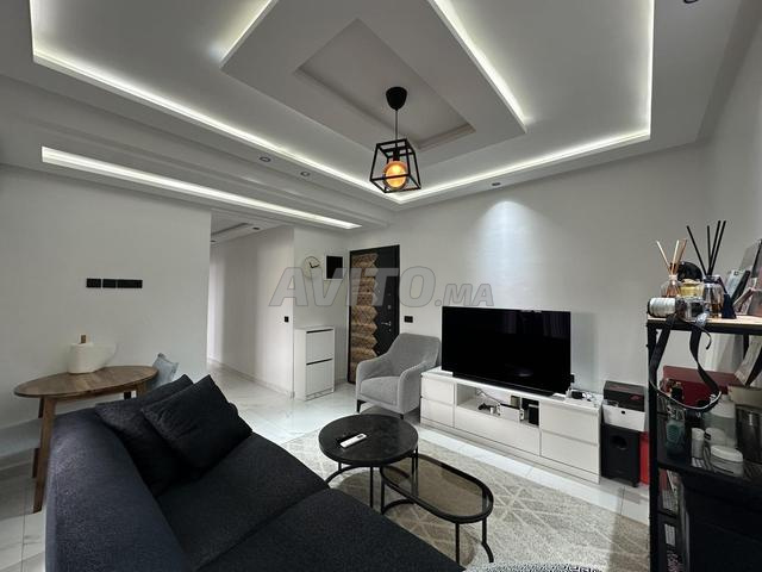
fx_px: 308
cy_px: 286
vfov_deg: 85.7
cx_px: 381
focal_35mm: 14
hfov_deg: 102.1
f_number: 2.2
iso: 125
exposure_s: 1/100
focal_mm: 2.22
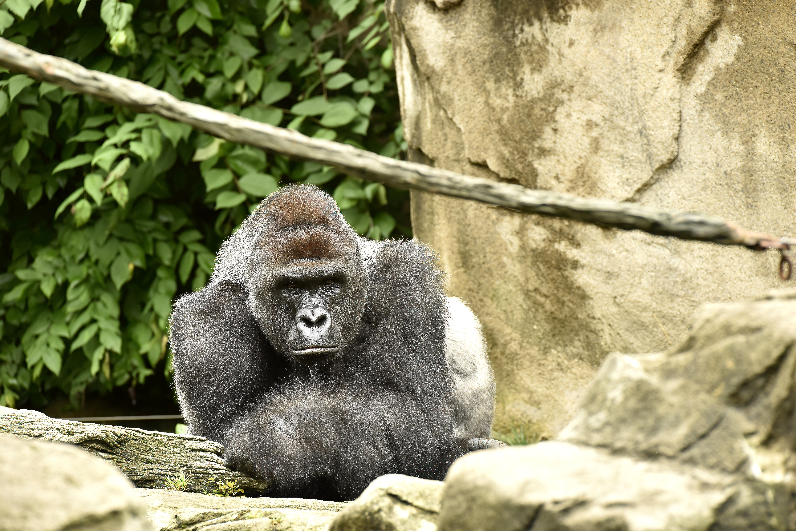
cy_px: 266
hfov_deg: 6.9
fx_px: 6635
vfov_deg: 4.6
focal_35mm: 300
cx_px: 398
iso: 400
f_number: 8
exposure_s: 1/100
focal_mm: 300
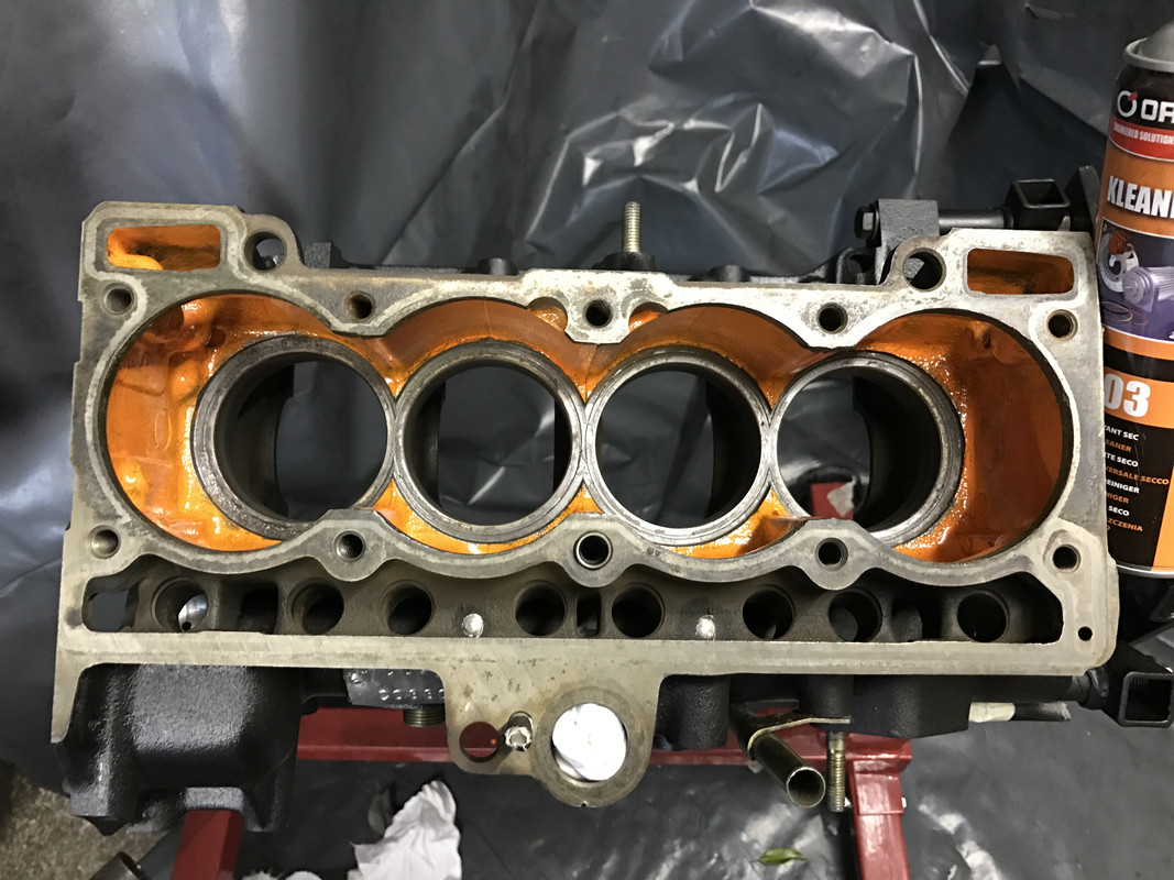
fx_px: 950
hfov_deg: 63.4
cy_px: 440
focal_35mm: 28
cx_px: 587
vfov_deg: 49.7
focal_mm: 3.99
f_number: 1.8
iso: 100
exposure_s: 1/7
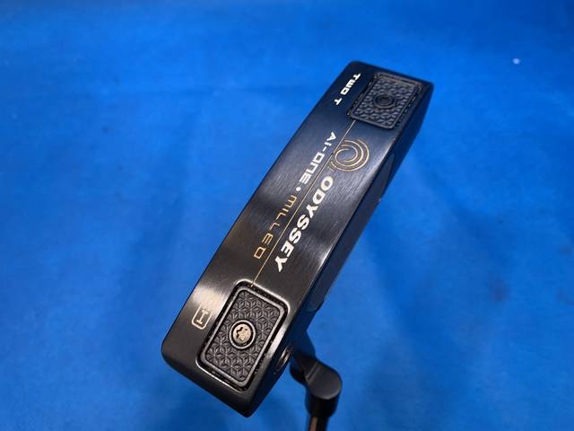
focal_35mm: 26
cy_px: 216
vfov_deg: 53.1
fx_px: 431
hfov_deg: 67.3
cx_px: 287
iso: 100
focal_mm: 4.25
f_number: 1.8
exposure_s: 1/60
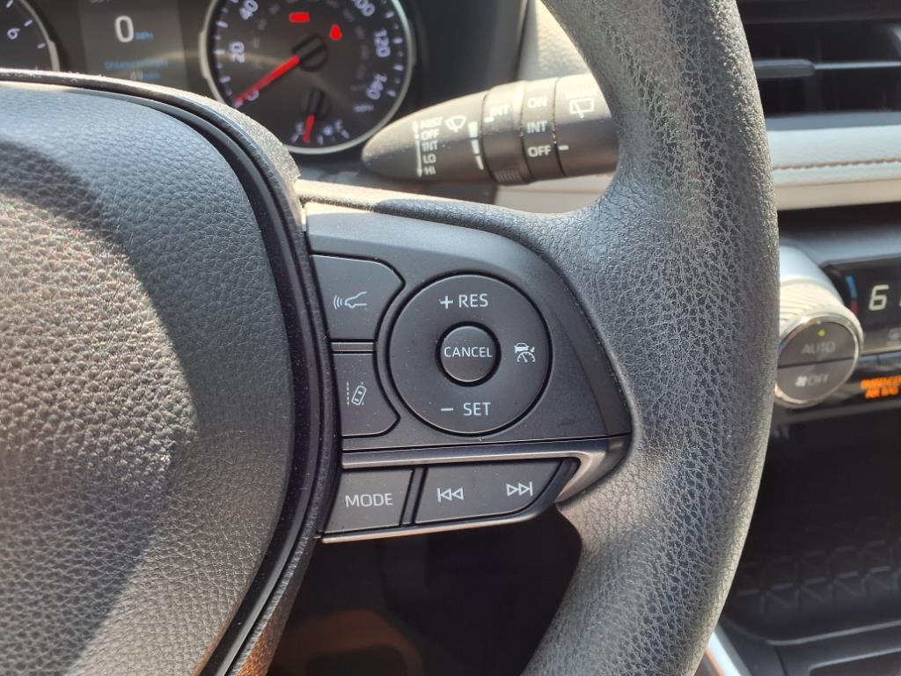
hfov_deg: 65.3
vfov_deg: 51.4
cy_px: 338
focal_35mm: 27
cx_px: 450
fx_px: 703
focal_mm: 3.58
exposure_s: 1/120
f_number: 1.9
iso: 50
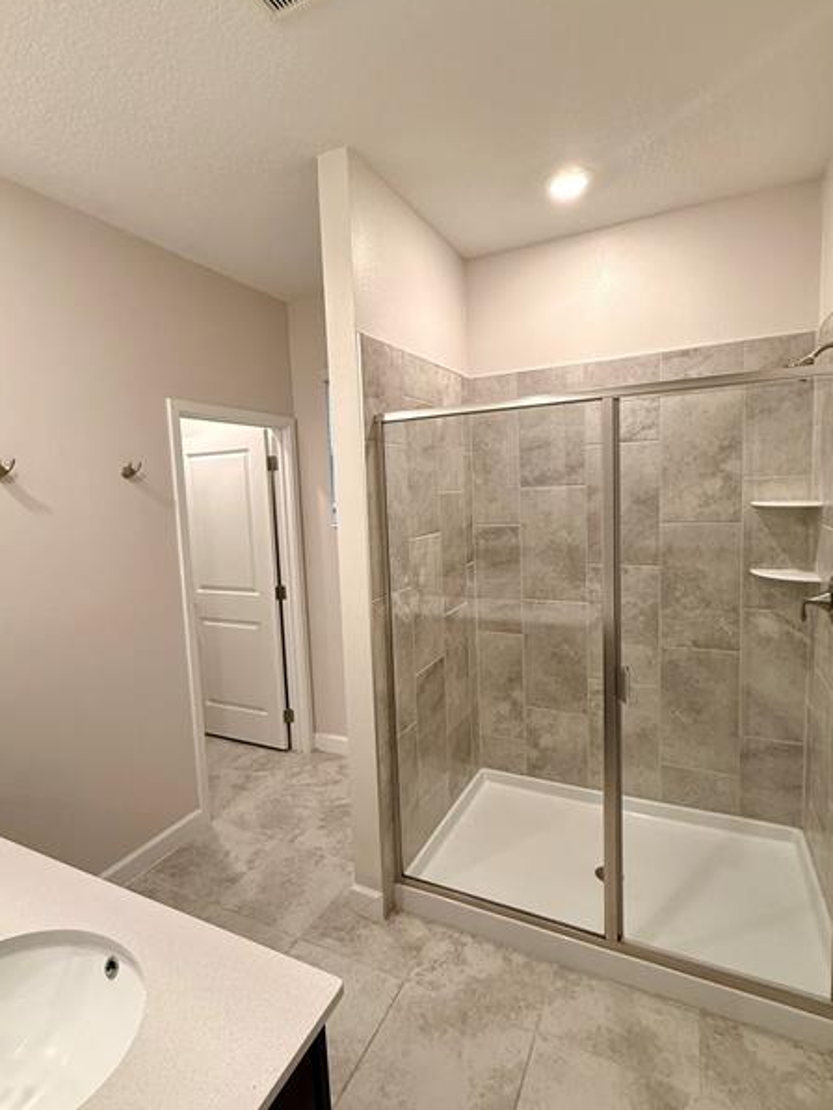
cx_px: 402
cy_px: 545
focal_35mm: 18
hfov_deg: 71.6
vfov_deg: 87.7
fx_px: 577
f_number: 2.2
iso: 320
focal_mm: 2.22
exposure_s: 1/120
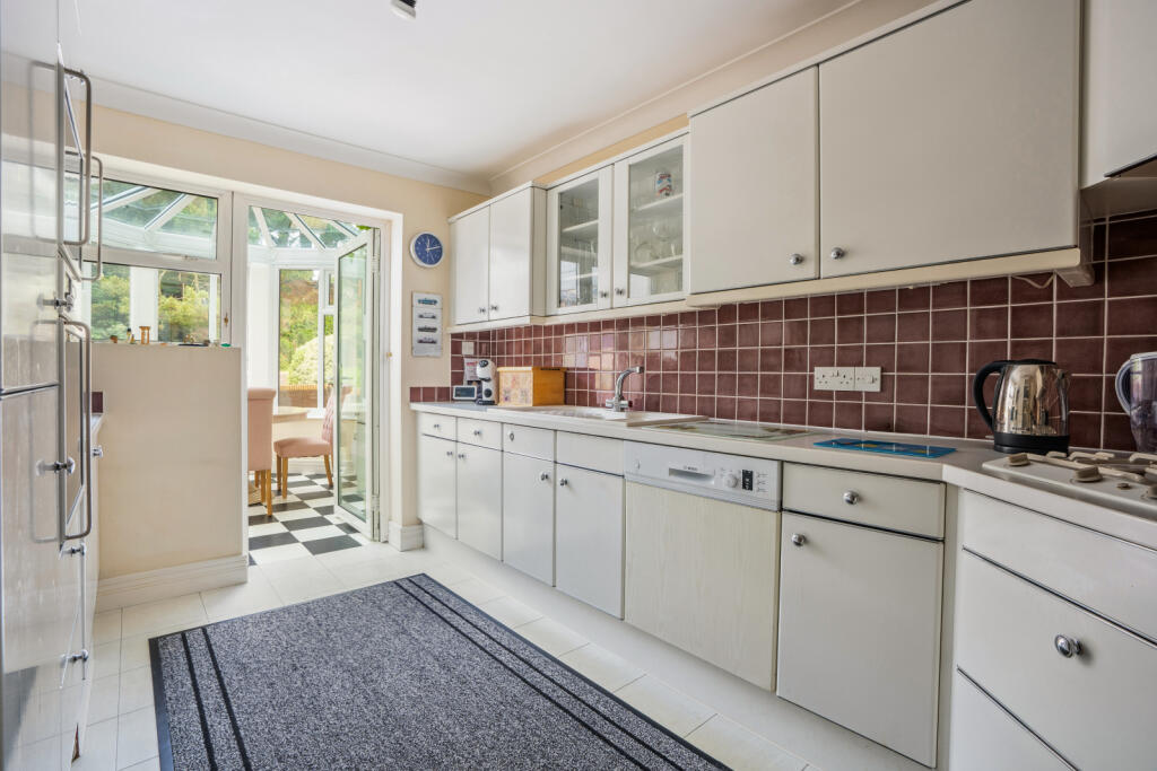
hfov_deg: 96.7
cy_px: 386
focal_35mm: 16
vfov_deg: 73.8
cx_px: 578
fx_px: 514
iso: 200
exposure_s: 1/1.25
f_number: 11
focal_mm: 16
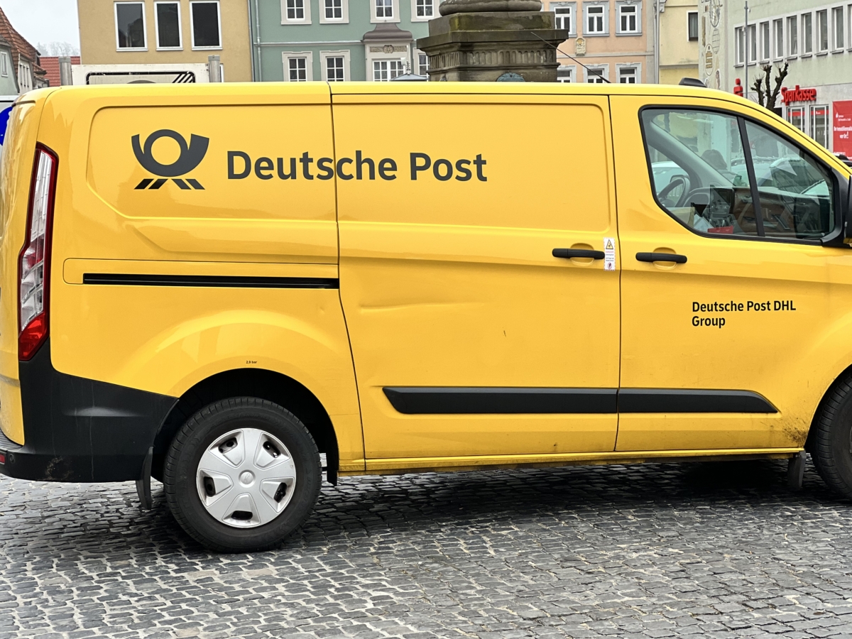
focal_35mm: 77
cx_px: 426
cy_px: 320
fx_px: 1895
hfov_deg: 25.3
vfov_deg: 19.1
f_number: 2.8
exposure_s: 1/99
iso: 40
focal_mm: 9
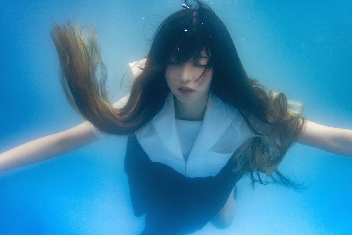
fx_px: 303
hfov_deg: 60.3
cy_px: 118
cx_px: 176
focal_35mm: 31
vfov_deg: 42.3
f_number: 5.6
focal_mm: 31
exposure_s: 1/250
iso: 500
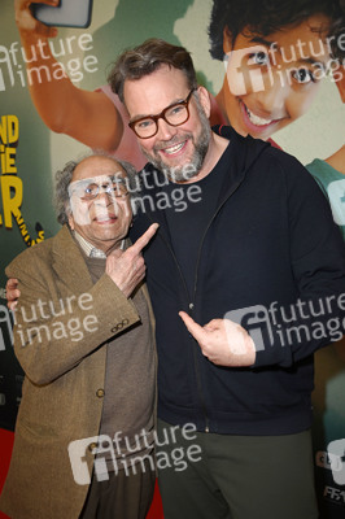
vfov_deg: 44.5
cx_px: 172
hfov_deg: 30.5
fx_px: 634
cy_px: 260
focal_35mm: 44
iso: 800
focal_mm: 44
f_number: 5.6
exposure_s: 1/160
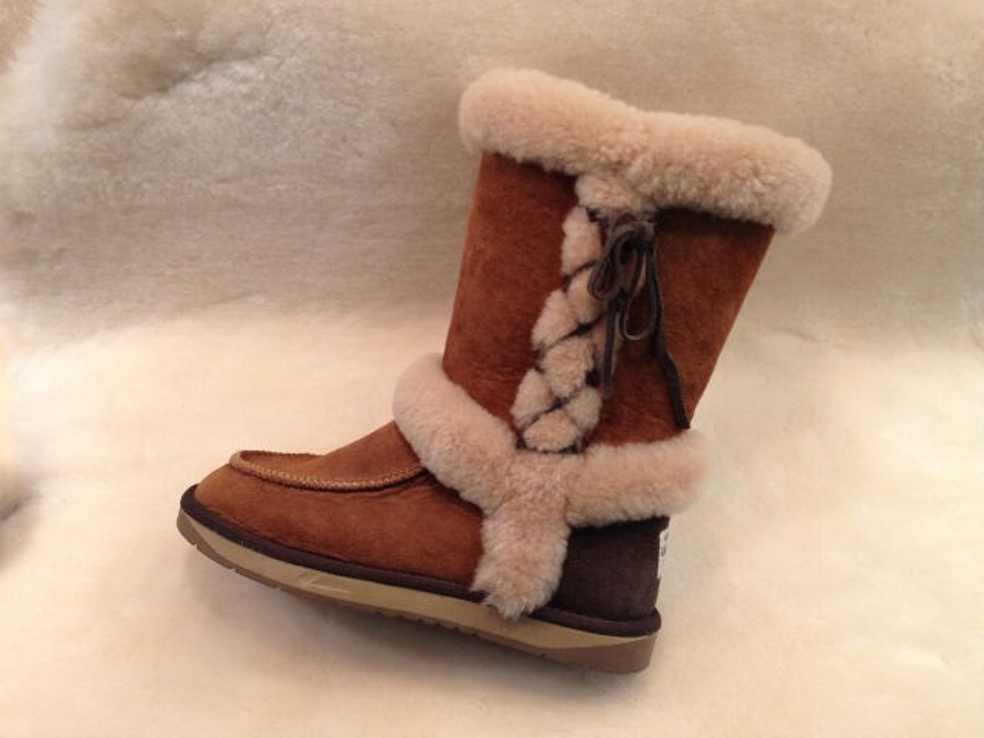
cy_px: 369
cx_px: 492
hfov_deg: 52.6
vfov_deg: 40.7
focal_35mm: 35
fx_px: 995
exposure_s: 1/50
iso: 80
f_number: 2.4
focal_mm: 4.28
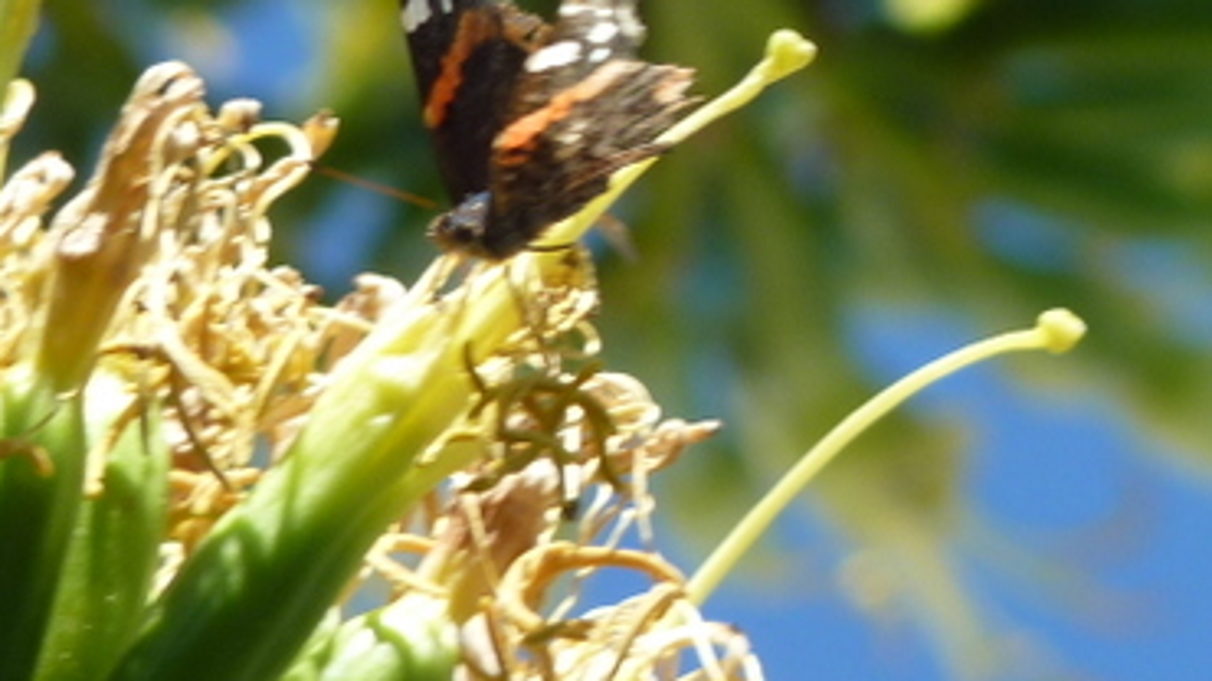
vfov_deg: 1.0
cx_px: 1097
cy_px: -13
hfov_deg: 1.8
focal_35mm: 1197
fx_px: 38463
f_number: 5
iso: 80
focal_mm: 75.3
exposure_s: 1/250
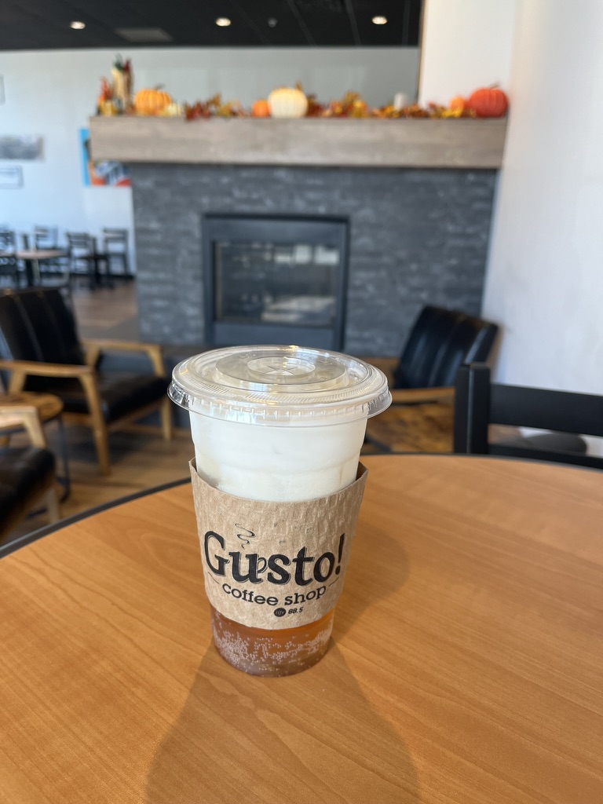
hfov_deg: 53.1
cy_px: 402
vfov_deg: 67.3
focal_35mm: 26
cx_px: 302
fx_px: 604
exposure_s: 1/120
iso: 80
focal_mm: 5.1
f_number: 1.6
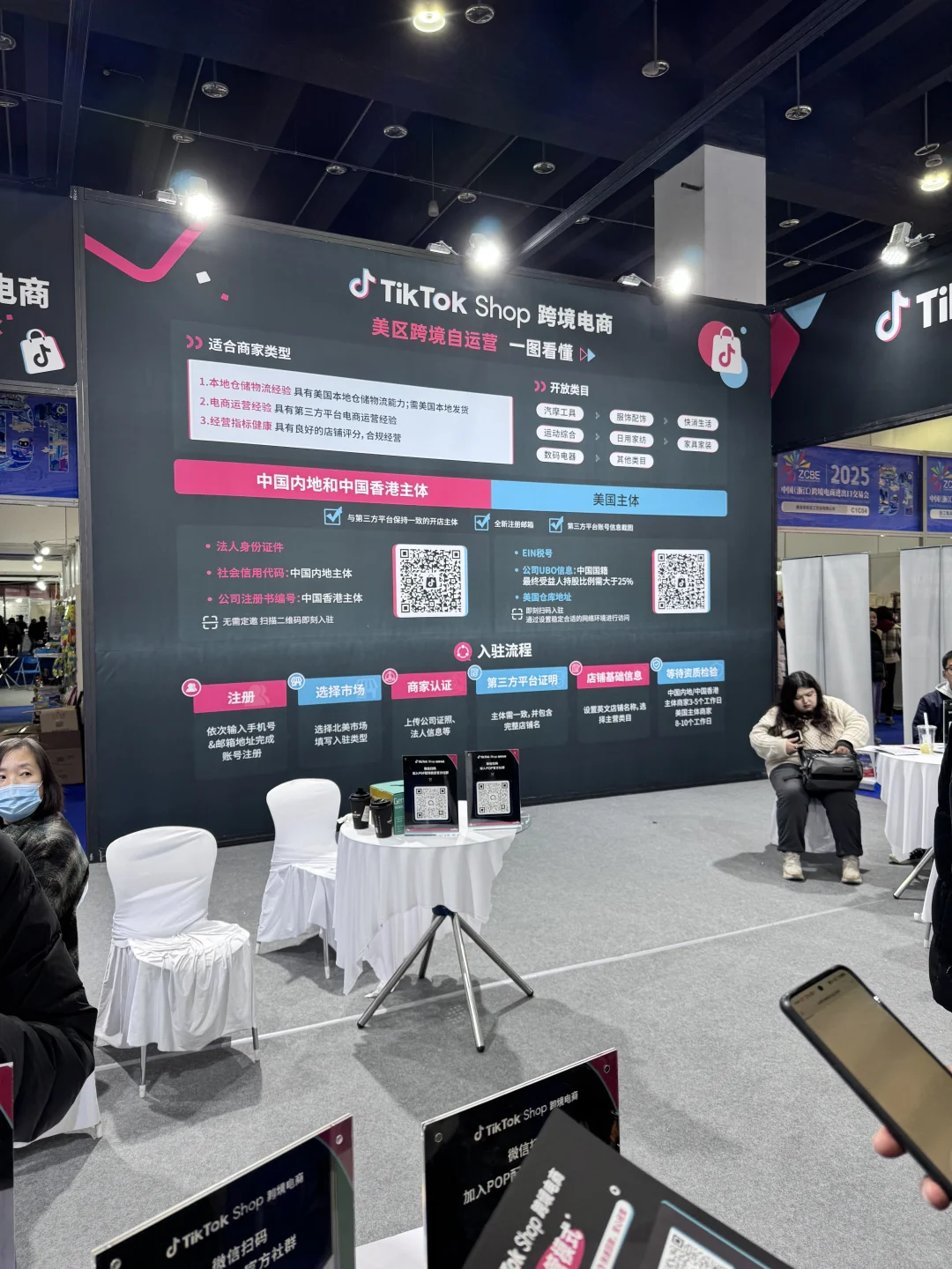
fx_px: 880
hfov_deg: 56.8
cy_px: 634
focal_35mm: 24
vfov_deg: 71.6
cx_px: 476
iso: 64
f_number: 1.78
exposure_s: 1/146
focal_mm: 6.76
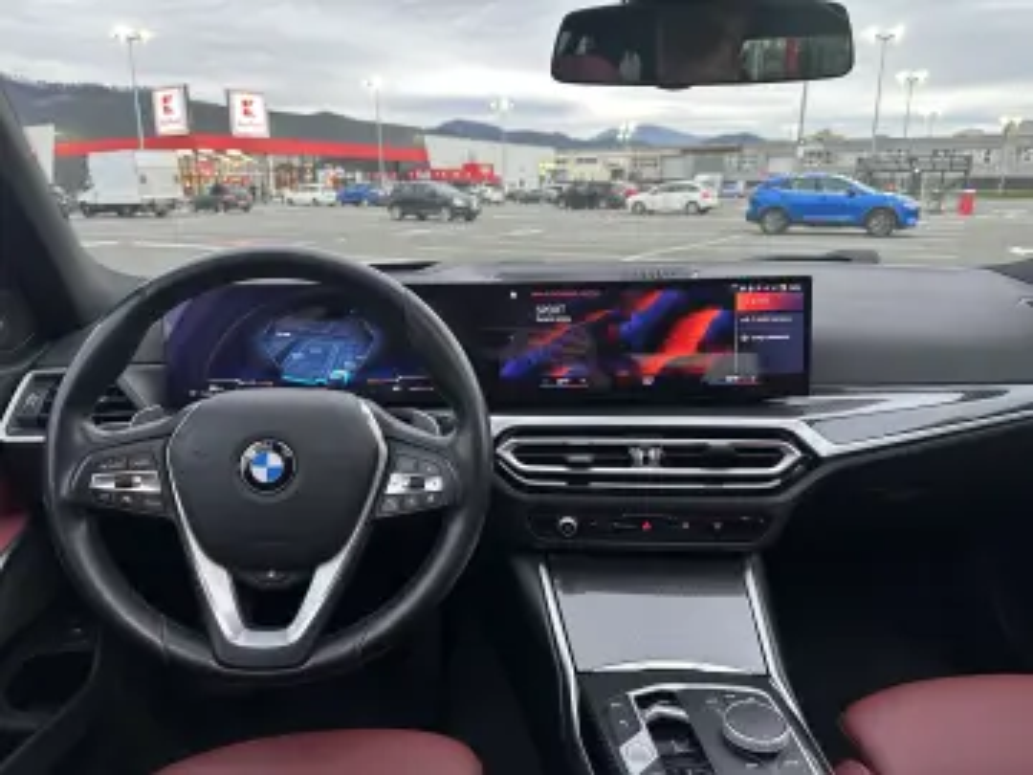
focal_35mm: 24
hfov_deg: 71.6
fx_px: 716
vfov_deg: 56.8
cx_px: 516
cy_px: 388
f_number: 1.78
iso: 200
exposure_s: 1/61
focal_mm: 6.86
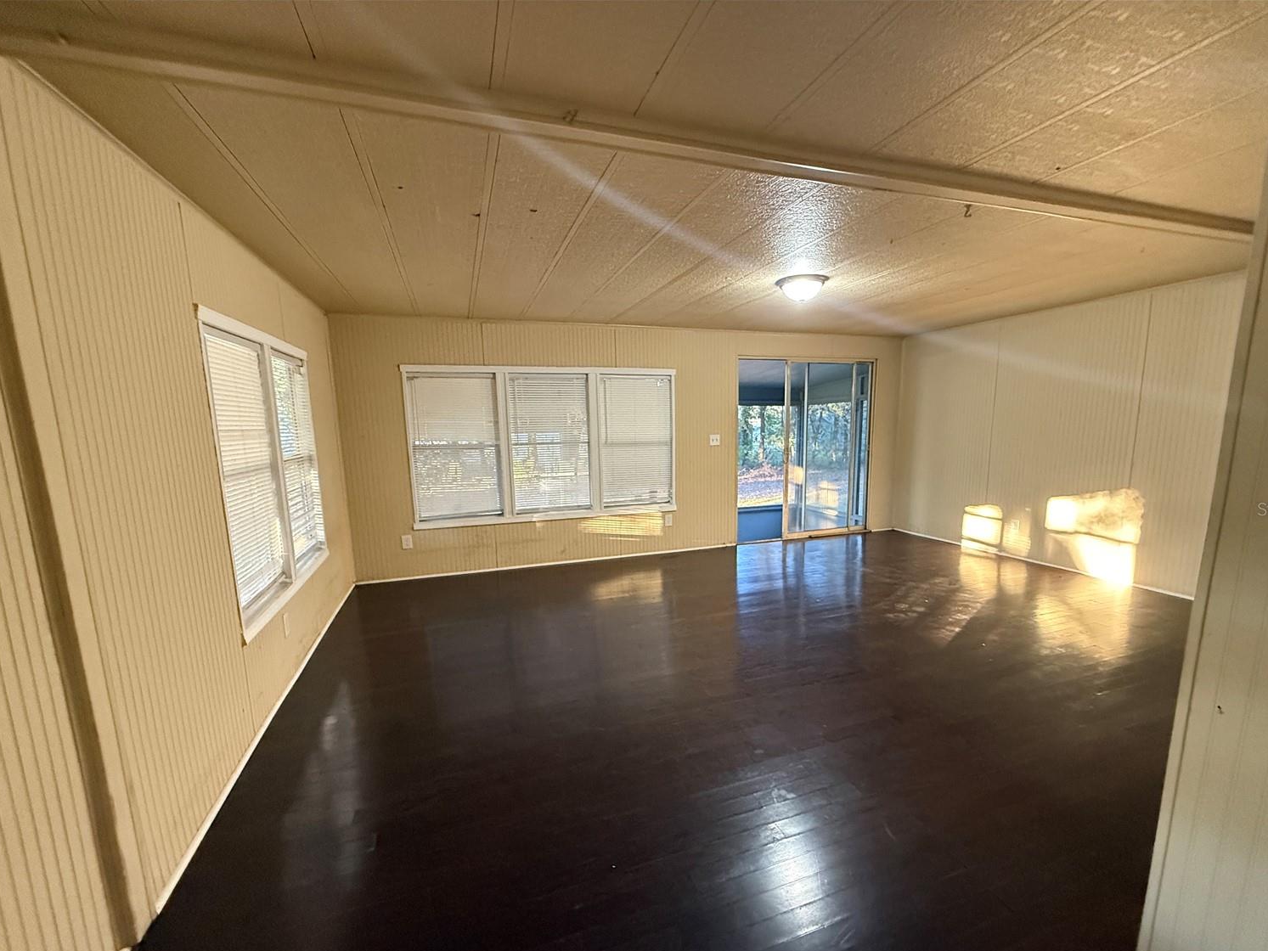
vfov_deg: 81.6
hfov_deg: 98.1
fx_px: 550
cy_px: 509
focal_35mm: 15
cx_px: 658
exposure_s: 1/60
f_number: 2.2
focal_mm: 2.22
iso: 800
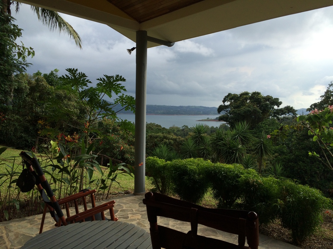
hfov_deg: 61.7
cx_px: 166
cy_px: 124
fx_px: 279
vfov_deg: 48.2
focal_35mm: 29
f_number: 2.2
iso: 32
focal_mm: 4.15
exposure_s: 1/1172
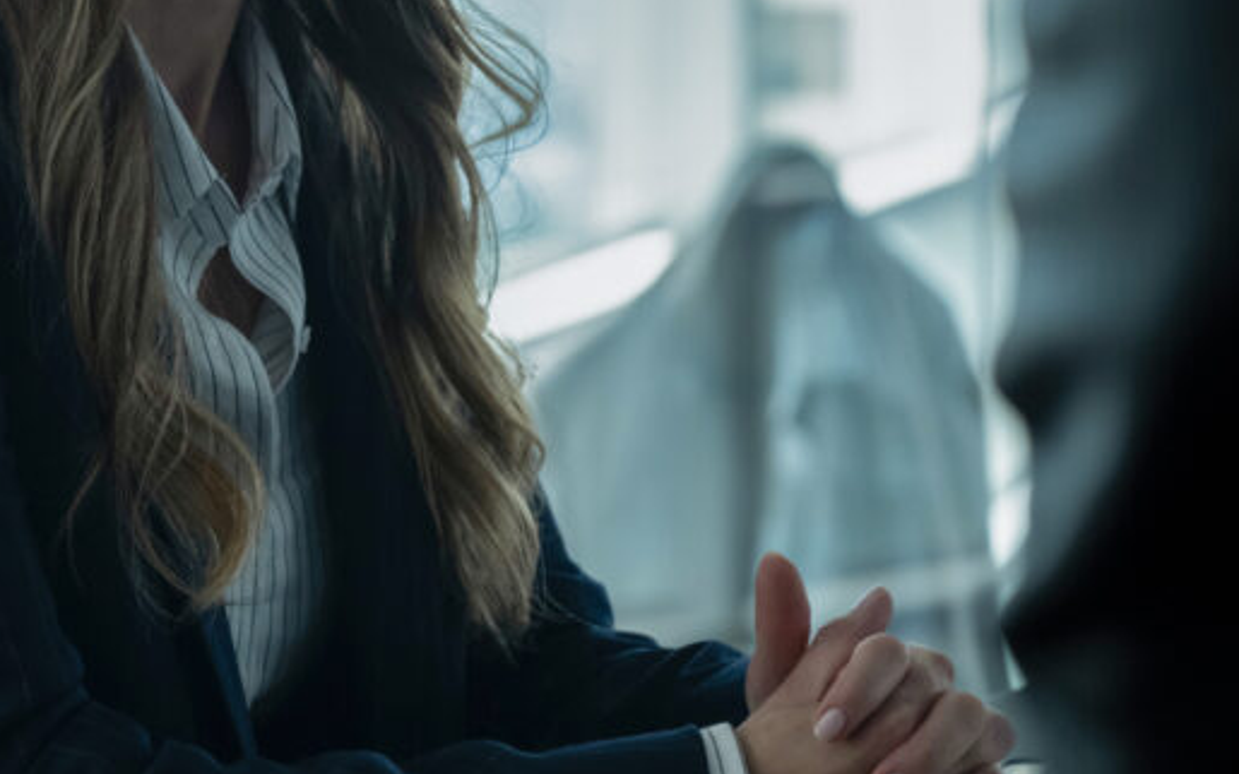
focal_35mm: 243
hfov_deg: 8.6
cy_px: 4
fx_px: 8206
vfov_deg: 5.4
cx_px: 154
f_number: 5
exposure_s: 1/125
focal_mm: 120
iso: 1600
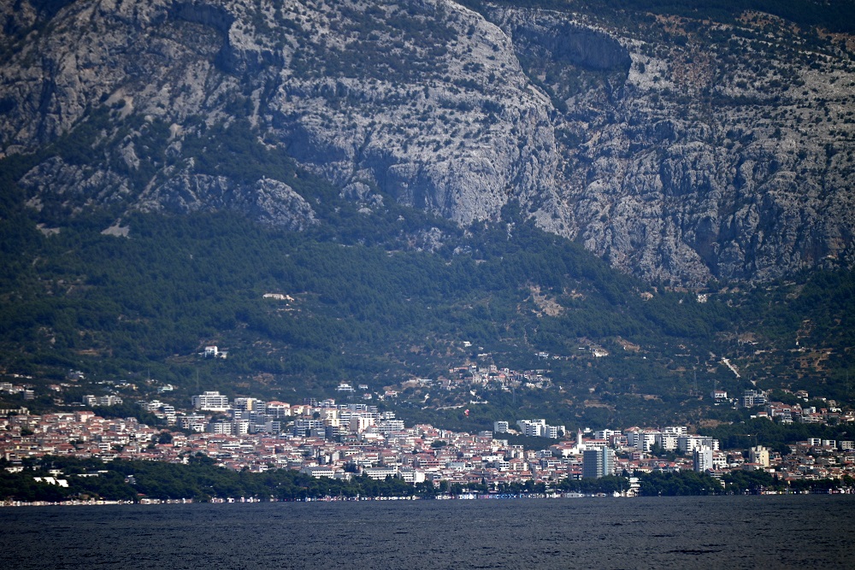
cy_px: 285
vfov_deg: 4.6
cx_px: 428
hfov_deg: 6.9
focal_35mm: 300
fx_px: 7126
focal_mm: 300
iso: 100
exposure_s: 1/800
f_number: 5.6
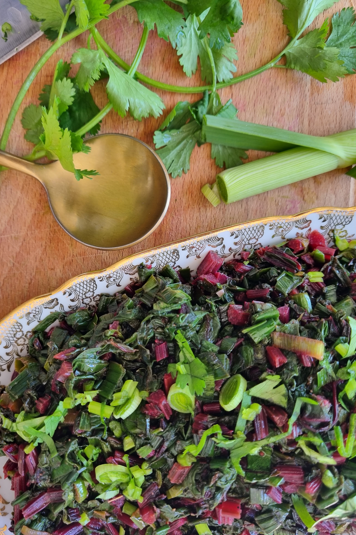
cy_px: 273
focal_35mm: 28
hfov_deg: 46.3
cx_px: 160
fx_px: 415
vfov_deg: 65.5
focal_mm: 5.4
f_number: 1.8
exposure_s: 1/100
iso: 125
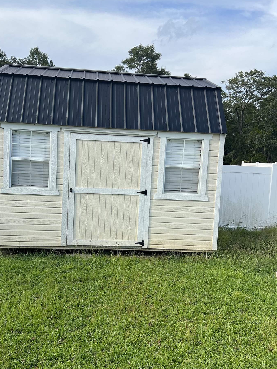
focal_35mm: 33
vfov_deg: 55.3
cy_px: 193
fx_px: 352
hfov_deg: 42.8
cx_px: 115
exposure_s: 1/2165
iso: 50
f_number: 1.5
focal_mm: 5.7
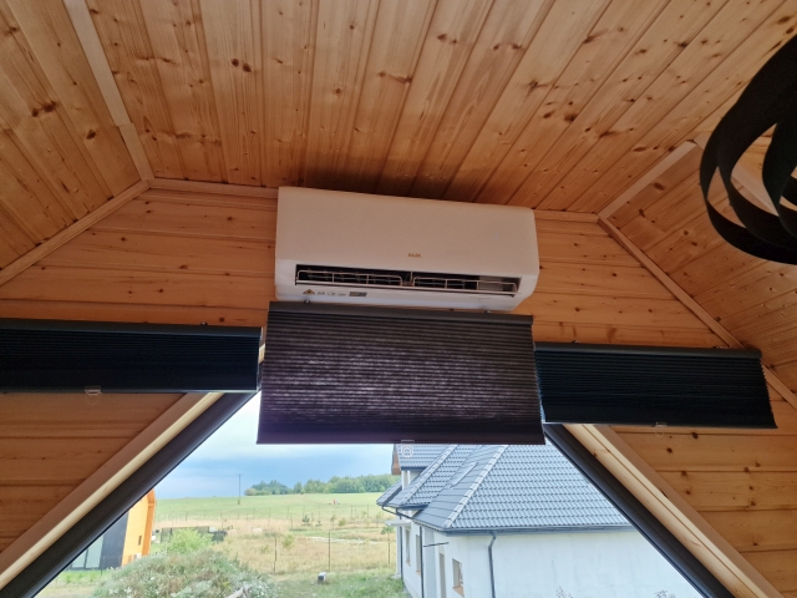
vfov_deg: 58.9
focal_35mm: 23
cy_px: 299
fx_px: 530
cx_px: 398
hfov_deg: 73.9
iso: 200
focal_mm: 6.4
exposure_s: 1/180
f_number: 1.8
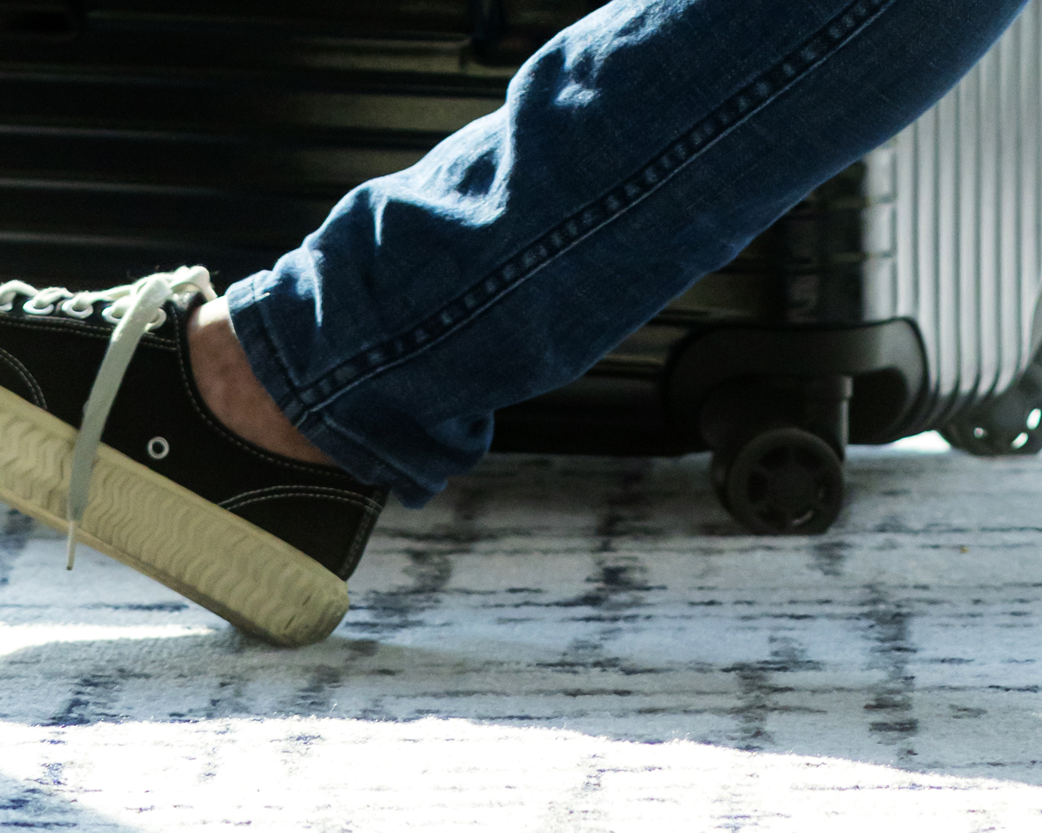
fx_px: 10670
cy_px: -903
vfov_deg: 4.4
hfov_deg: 5.6
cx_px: 1407
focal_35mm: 346
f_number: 3.2
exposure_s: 1/640
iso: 640
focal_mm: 85
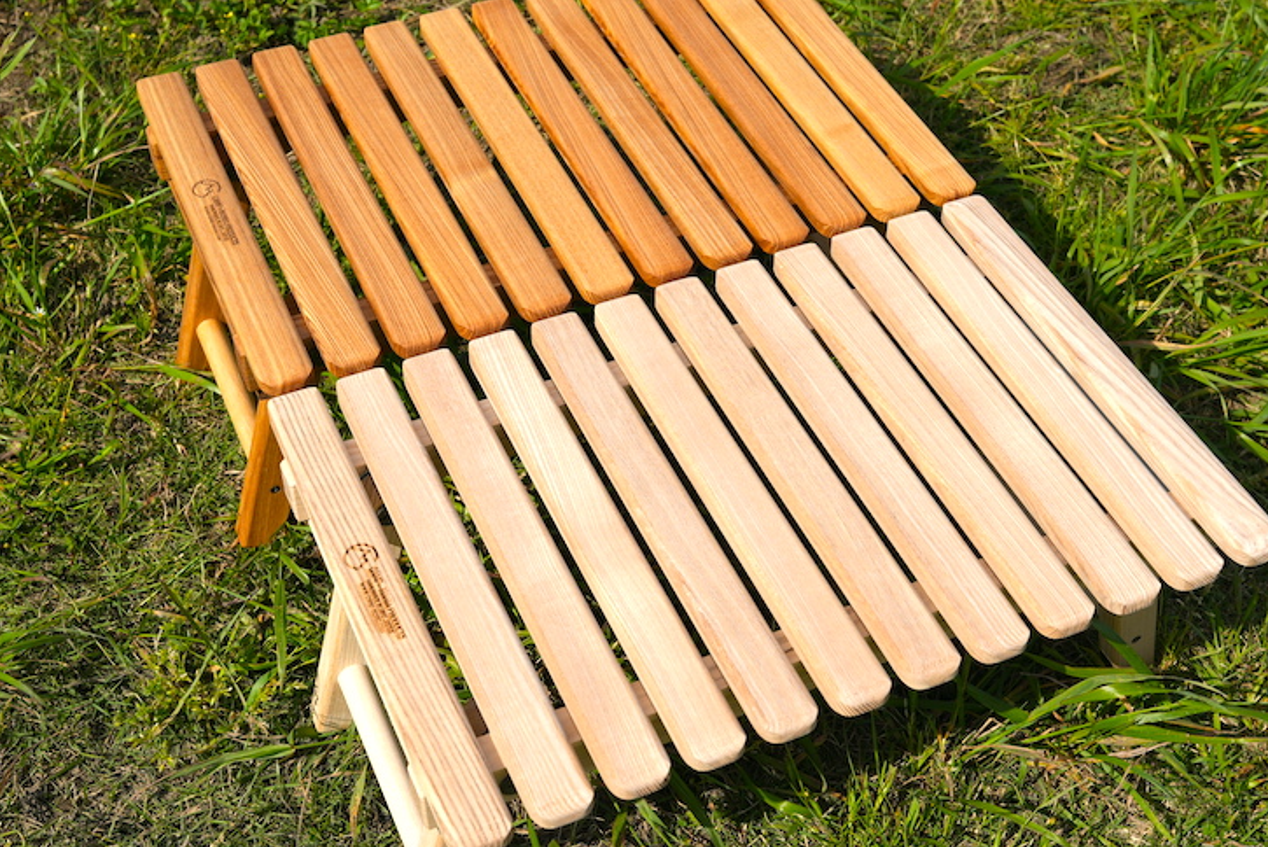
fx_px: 1816
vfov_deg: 26.2
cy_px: 458
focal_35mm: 52
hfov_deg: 38.5
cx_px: 630
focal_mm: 37.4
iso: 160
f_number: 8
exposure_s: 1/800
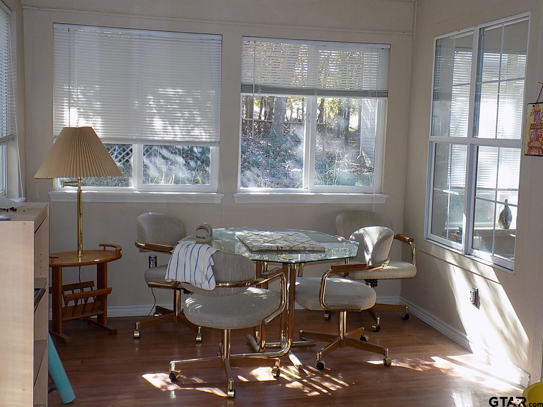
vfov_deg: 35.1
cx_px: 272
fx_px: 643
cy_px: 204
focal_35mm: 41
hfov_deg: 45.8
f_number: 3.6
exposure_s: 1/30
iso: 140
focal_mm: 7.3
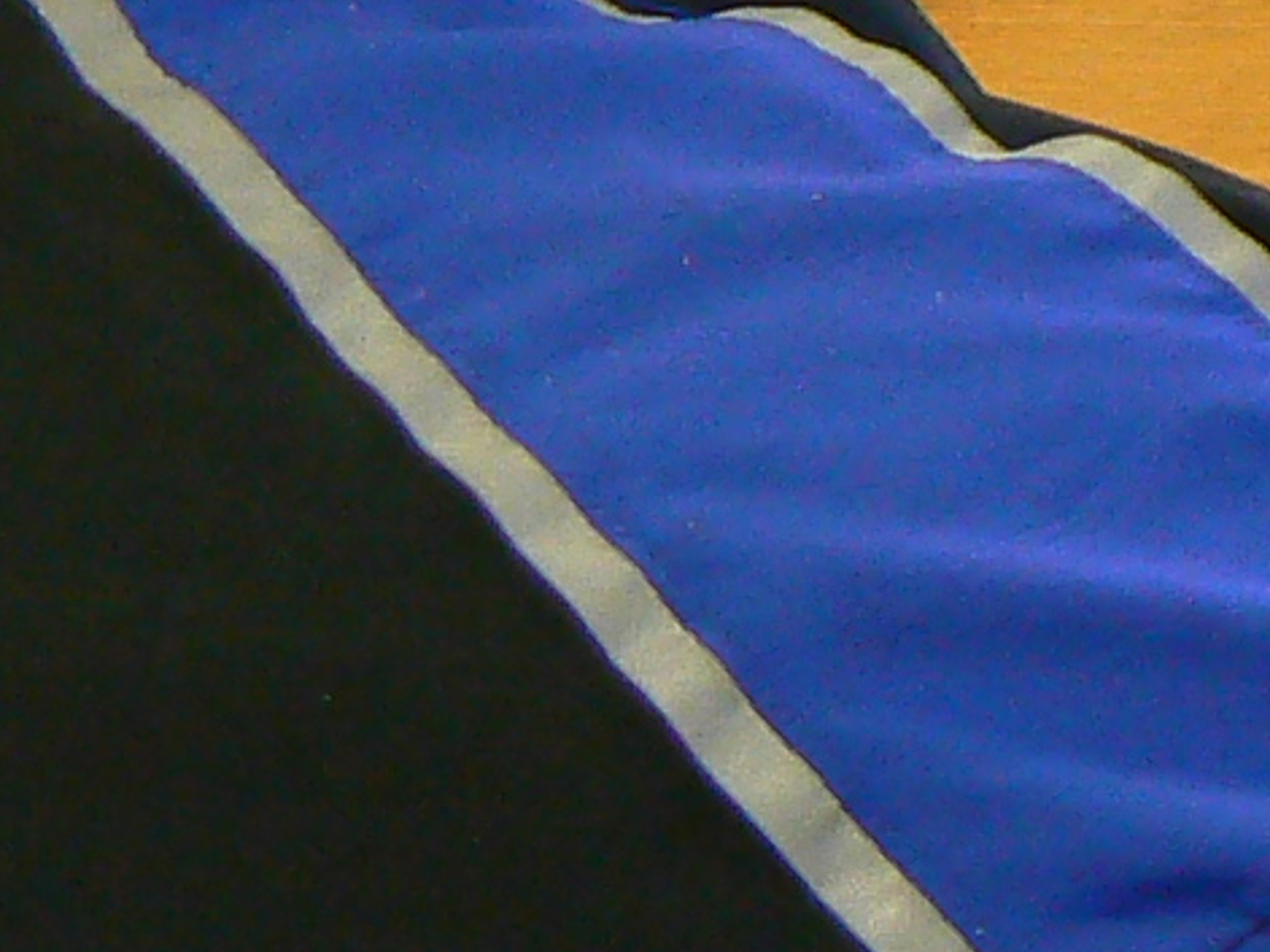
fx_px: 11187
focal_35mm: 305
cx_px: 2971
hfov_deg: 6.2
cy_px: -647
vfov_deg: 4.8
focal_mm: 8.4
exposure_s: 1/30
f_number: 2.8
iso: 125
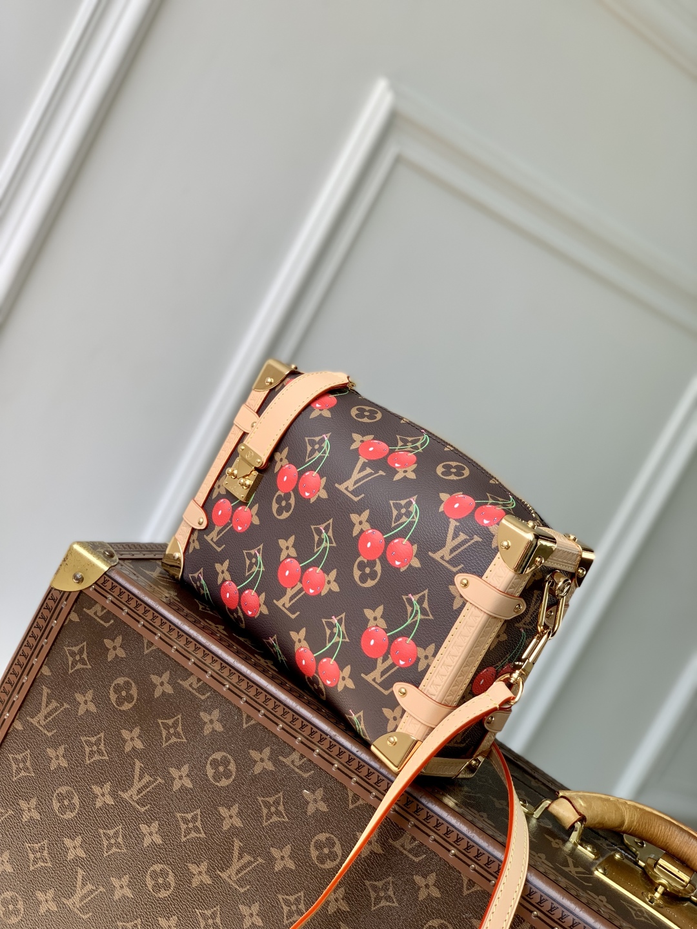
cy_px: 464
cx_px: 348
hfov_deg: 28.0
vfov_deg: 36.8
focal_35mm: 52
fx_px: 1396
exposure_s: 1/141
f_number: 2.4
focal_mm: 6
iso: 16
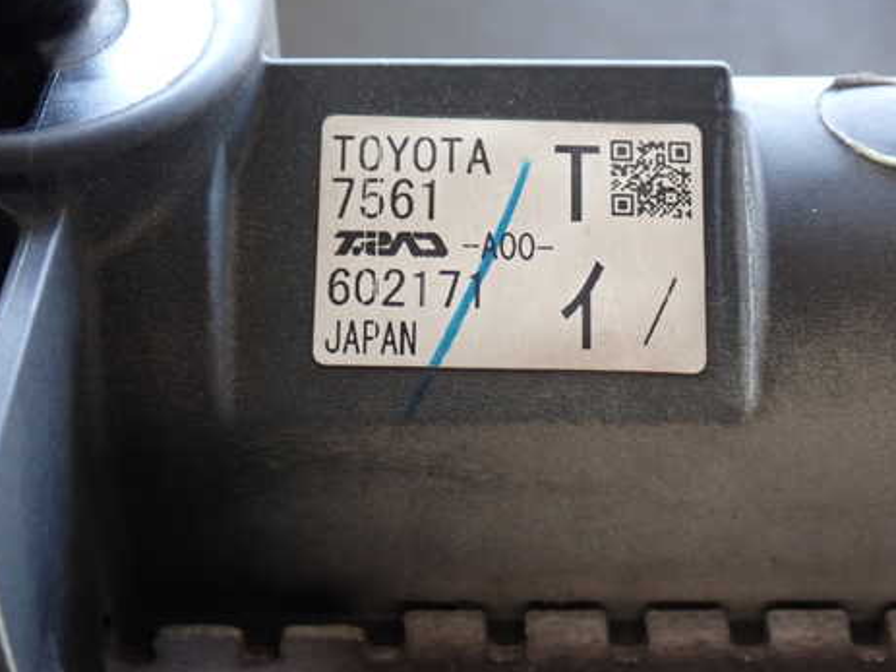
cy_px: 304
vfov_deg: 25.6
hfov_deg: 33.8
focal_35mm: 57
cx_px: 474
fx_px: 1475
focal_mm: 7.84
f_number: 2.9
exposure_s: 1/40
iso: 250
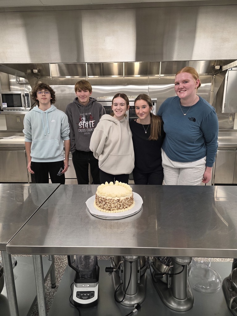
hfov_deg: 58.9
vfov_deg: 73.9
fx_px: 210
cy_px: 158
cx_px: 118
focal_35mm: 23
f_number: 1.7
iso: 160
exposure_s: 1/120
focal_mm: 6.3
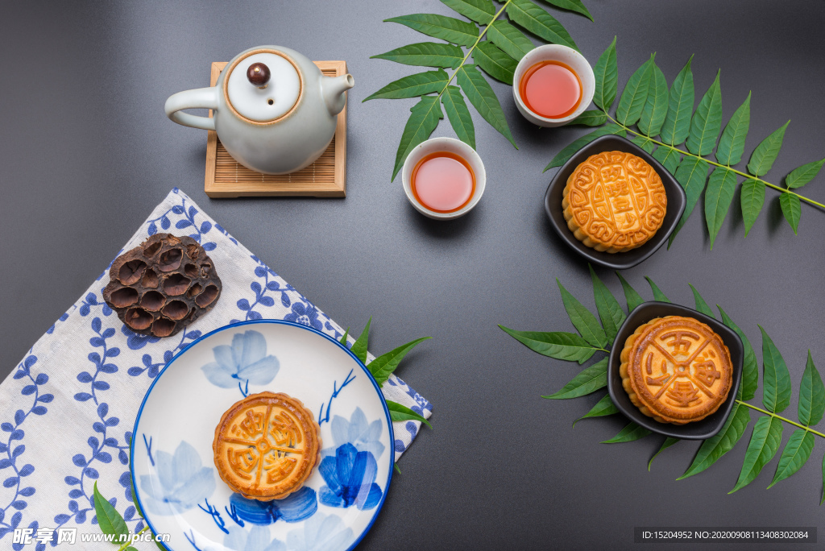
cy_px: 276
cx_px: 412
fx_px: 803
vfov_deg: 37.9
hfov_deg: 54.4
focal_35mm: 35
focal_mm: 35
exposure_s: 1/160
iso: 100
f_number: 13
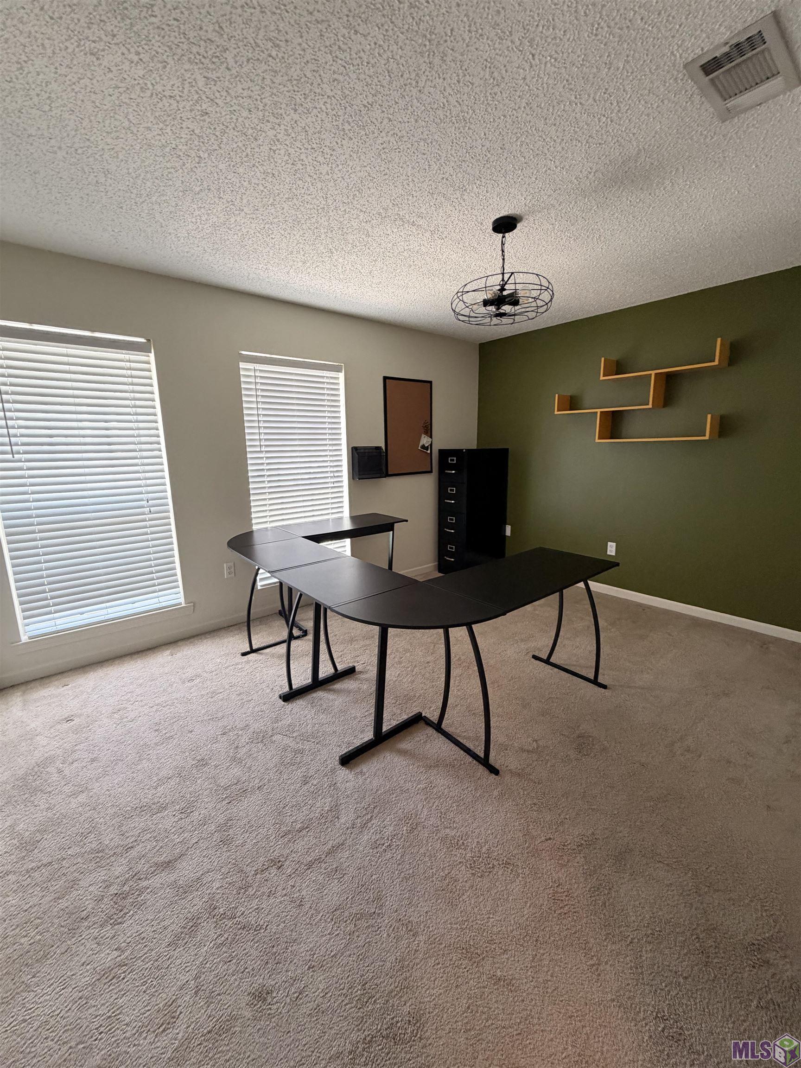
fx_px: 432
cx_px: 400
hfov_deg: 85.7
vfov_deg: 102.1
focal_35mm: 14
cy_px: 534
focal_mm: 2.22
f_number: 2.2
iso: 320
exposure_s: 1/109
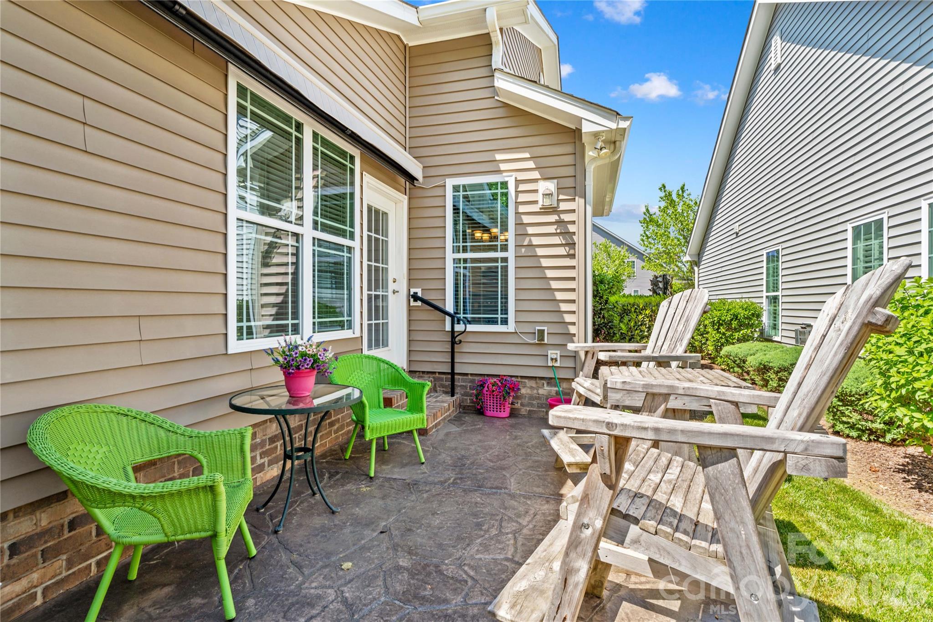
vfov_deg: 73.7
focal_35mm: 16
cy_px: 311
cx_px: 466
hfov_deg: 96.7
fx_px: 415
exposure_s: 1/60
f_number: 8
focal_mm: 16
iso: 100
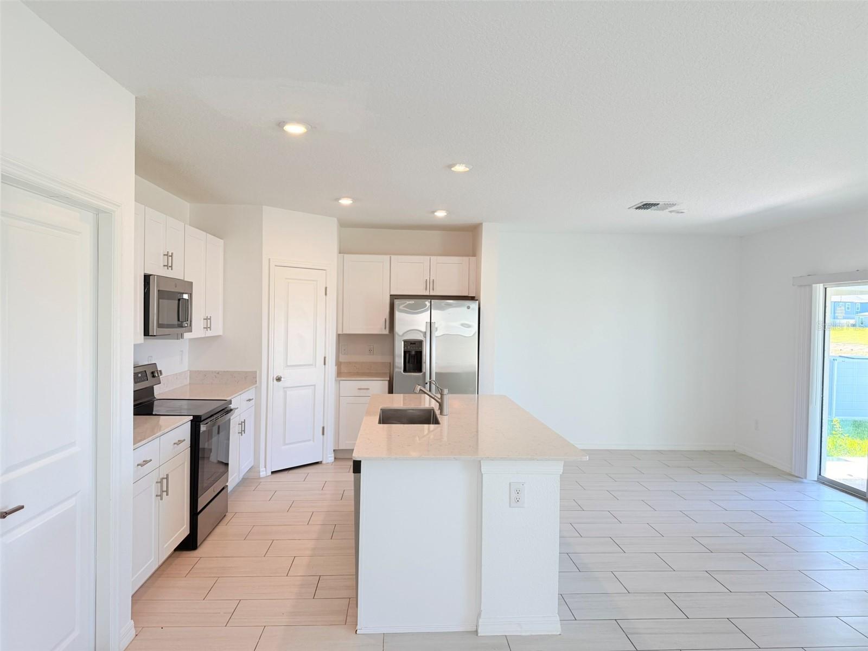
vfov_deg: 56.8
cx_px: 434
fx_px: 602
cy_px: 326
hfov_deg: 71.6
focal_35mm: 24
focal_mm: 6.76
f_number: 1.78
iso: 80
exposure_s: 1/211
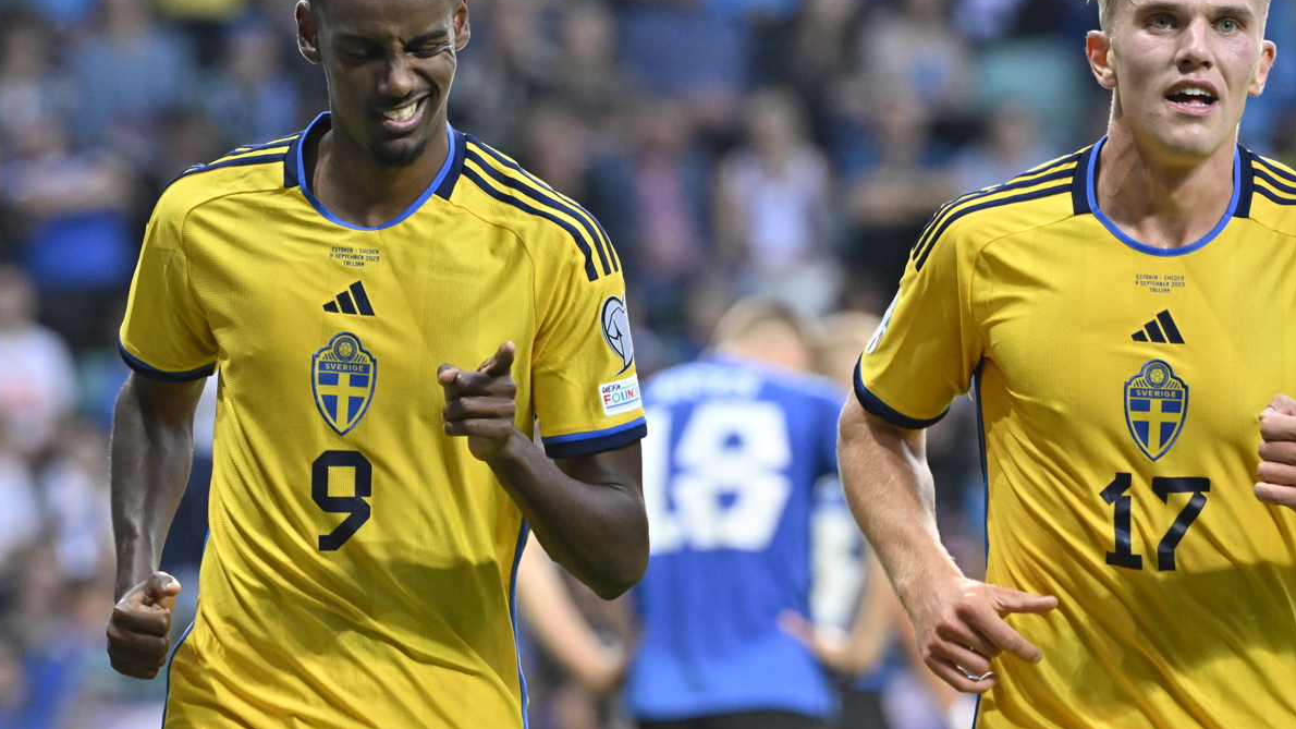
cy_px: 288
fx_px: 12748
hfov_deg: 5.8
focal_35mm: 371
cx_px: 662
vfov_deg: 3.3
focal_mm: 310
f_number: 5.6
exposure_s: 1/800
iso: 4000
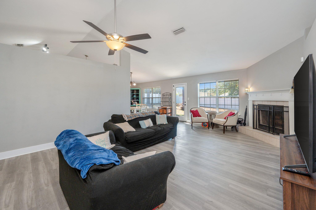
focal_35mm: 14
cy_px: 105
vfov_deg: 81.1
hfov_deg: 104.3
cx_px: 158
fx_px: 123
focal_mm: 14
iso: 640
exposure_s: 1/25
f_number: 8
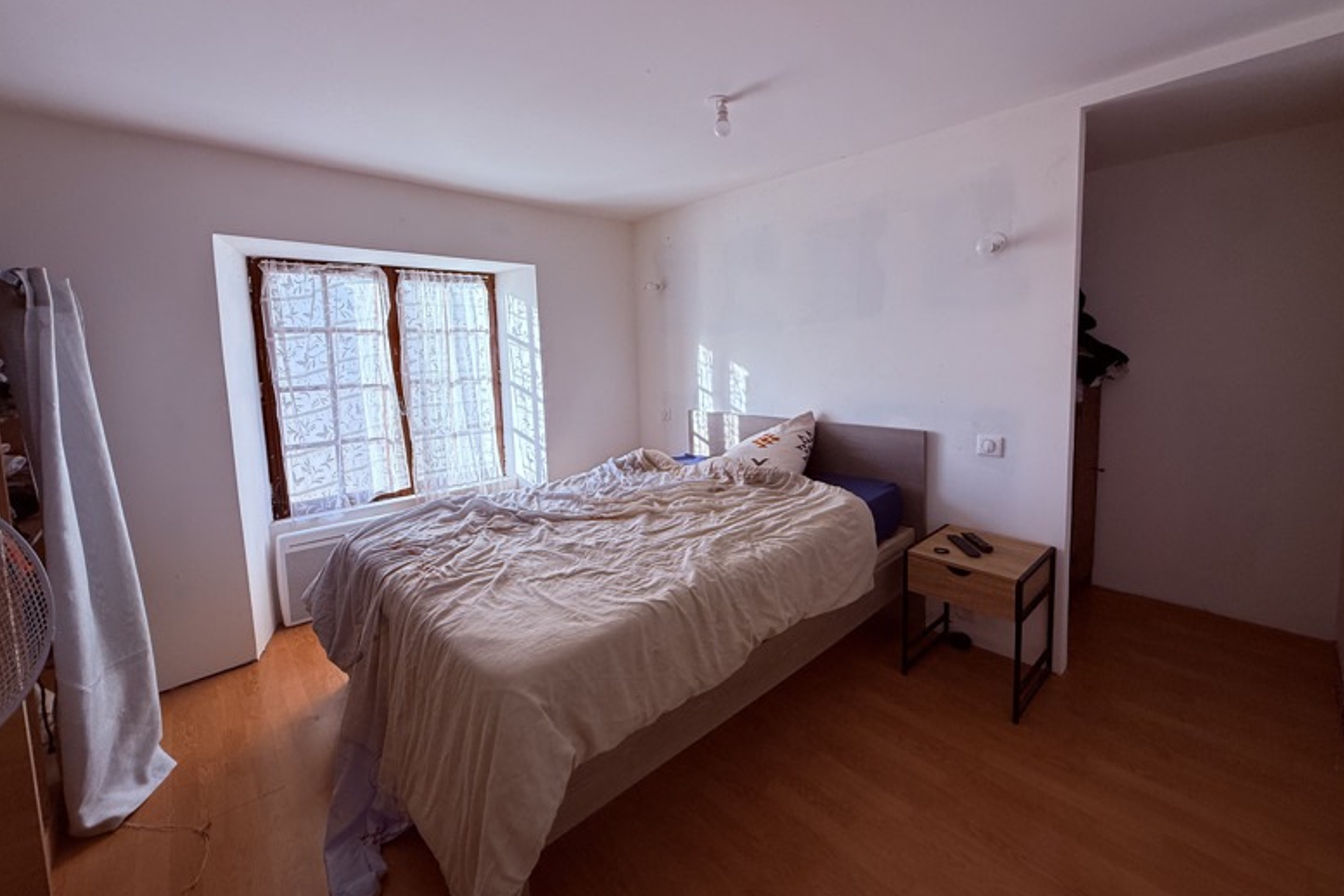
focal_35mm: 15
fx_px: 560
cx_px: 687
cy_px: 396
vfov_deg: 77.0
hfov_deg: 100.4
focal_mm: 2.22
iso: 50
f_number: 2.2
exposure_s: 1/134
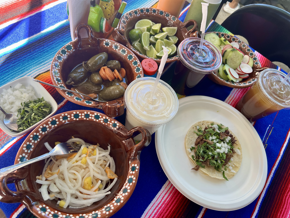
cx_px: 145
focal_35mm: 26
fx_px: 218
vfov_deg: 53.1
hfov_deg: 67.3
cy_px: 109
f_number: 1.5
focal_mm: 5.7
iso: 40
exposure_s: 1/121
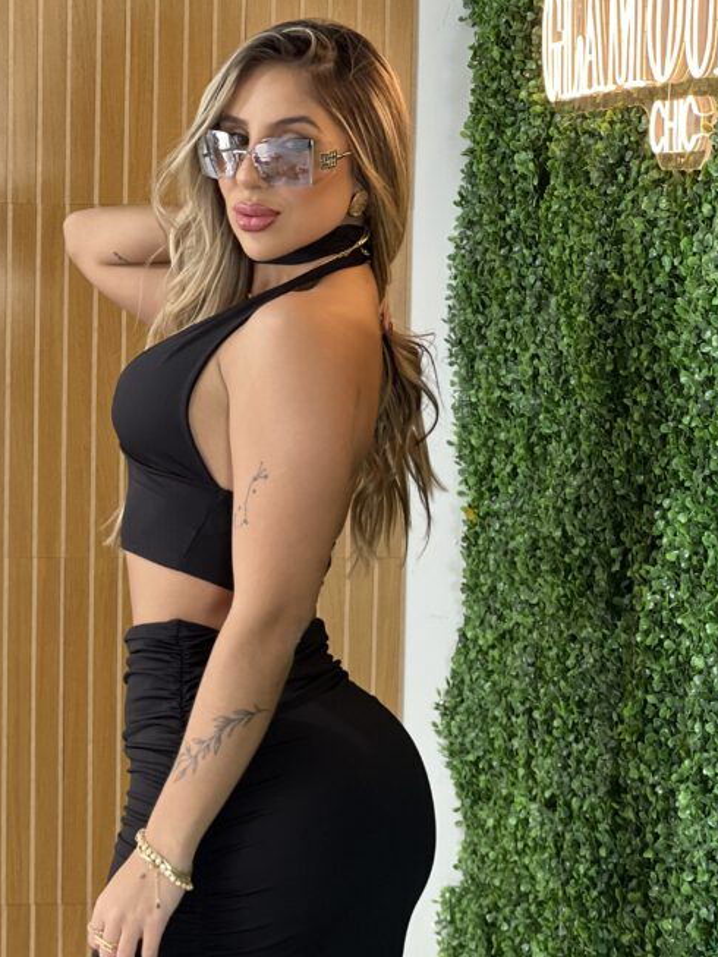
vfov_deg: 17.9
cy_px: 562
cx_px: 281
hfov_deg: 13.5
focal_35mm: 110
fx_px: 3041
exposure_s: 1/120
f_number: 2.8
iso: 160
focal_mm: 9
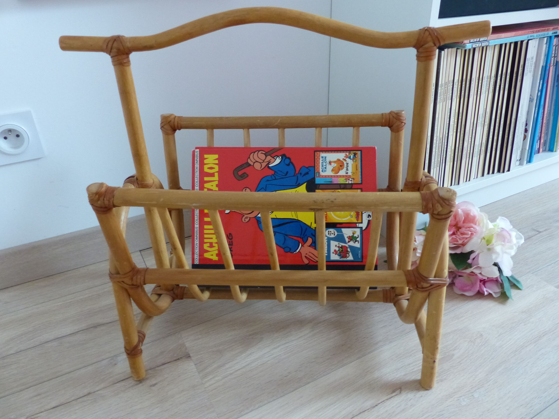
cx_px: 280
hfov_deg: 67.3
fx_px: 420
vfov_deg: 53.1
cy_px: 210
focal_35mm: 26
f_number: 2.8
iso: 400
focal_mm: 4.5
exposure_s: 1/40
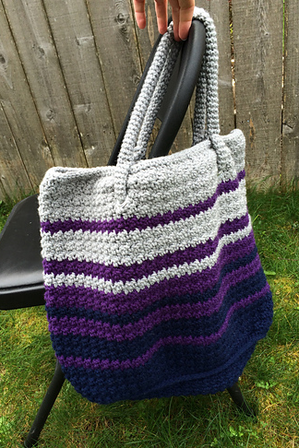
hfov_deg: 42.3
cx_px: 132
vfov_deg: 60.3
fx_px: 386
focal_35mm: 31
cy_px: 223
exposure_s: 1/302
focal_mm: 4.15
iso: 32
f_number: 2.2
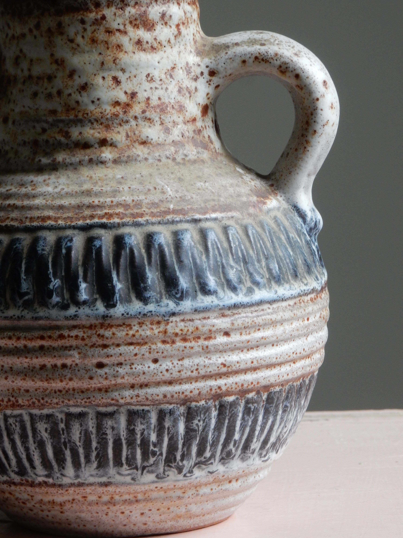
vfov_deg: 10.2
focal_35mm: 193
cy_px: 269
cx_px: 202
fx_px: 2996
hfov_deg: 7.7
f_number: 6.3
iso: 400
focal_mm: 34.5
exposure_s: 1/20
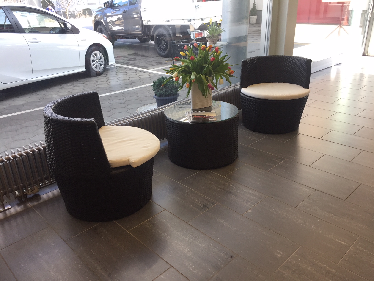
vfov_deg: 48.2
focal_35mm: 29
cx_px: 187
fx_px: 313
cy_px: 140
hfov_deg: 61.7
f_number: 2.2
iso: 50
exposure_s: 1/100
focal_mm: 4.15
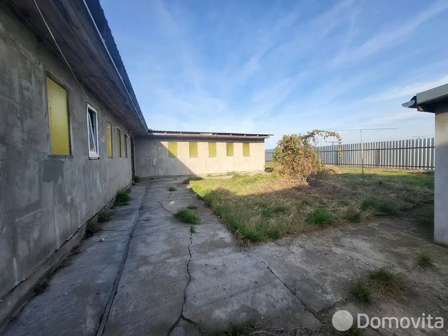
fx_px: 168
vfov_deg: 89.9
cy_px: 168
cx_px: 224
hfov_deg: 106.2
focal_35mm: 13
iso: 32
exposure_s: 1/529
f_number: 2.2
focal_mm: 1.74
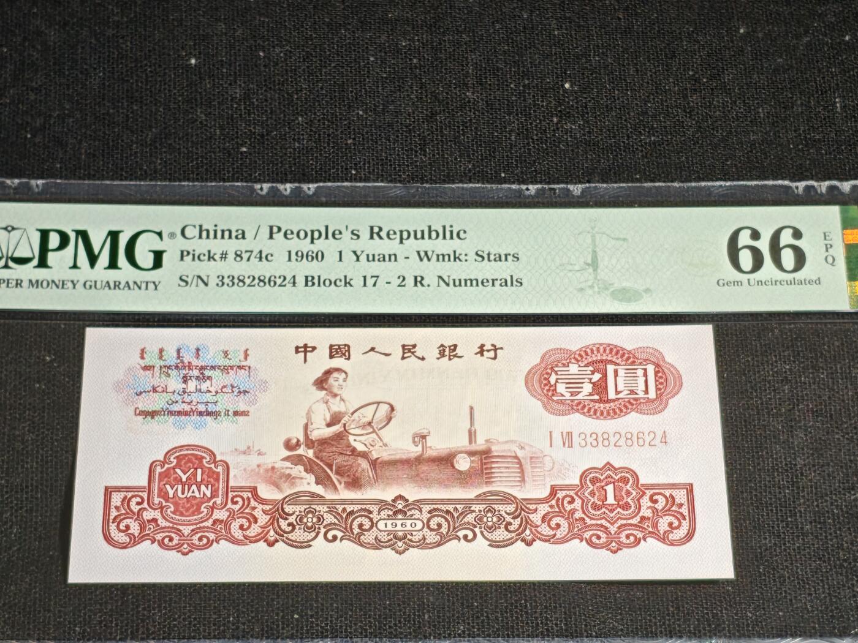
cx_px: 429
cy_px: 322
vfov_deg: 15.7
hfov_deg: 20.9
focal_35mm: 94
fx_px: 2330
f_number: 1.5
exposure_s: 1/271
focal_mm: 4.94
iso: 50
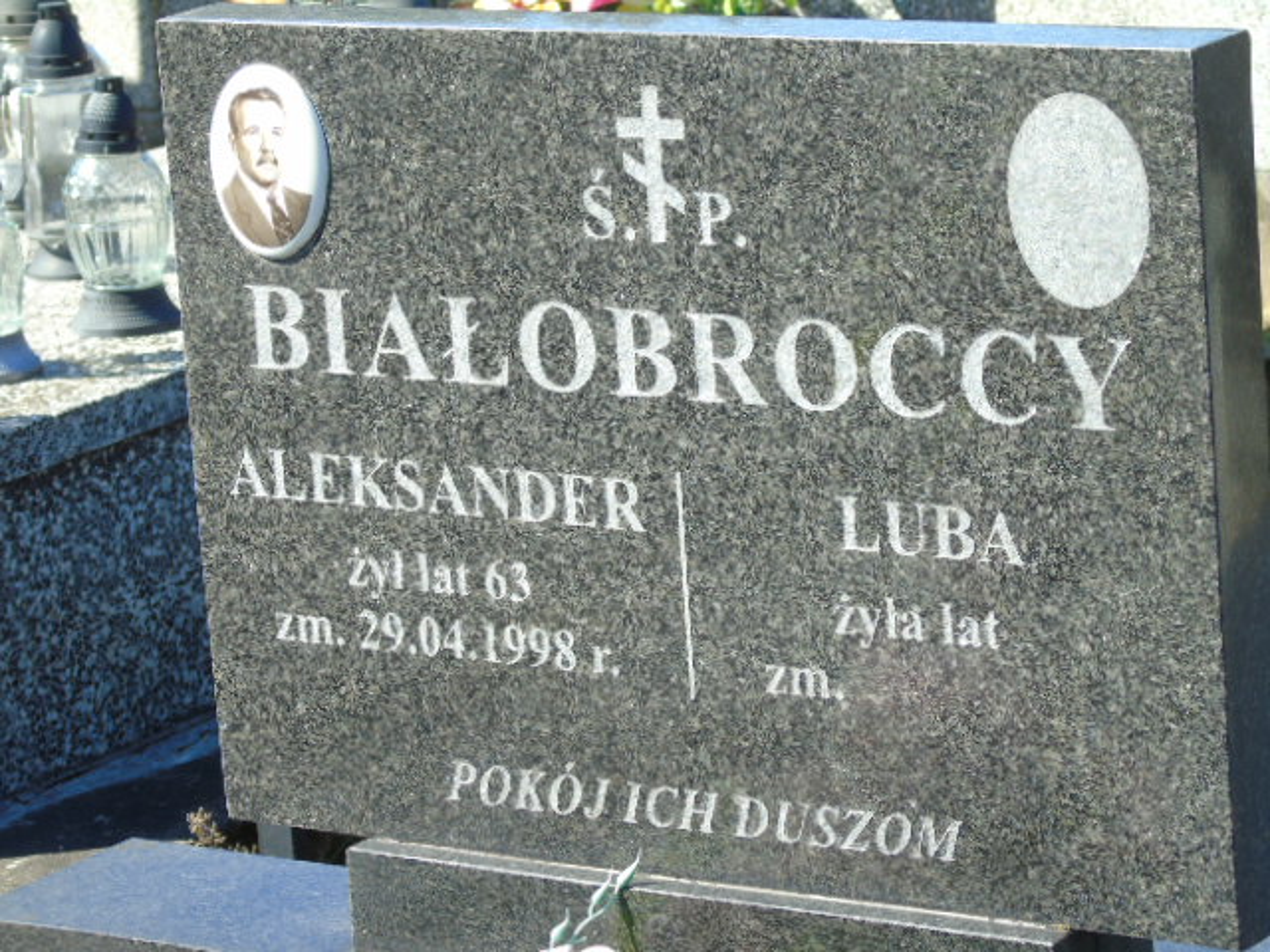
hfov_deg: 13.9
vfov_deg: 10.4
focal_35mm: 142
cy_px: 476
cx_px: 635
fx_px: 5210
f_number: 4.7
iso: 80
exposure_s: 1/160
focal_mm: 25
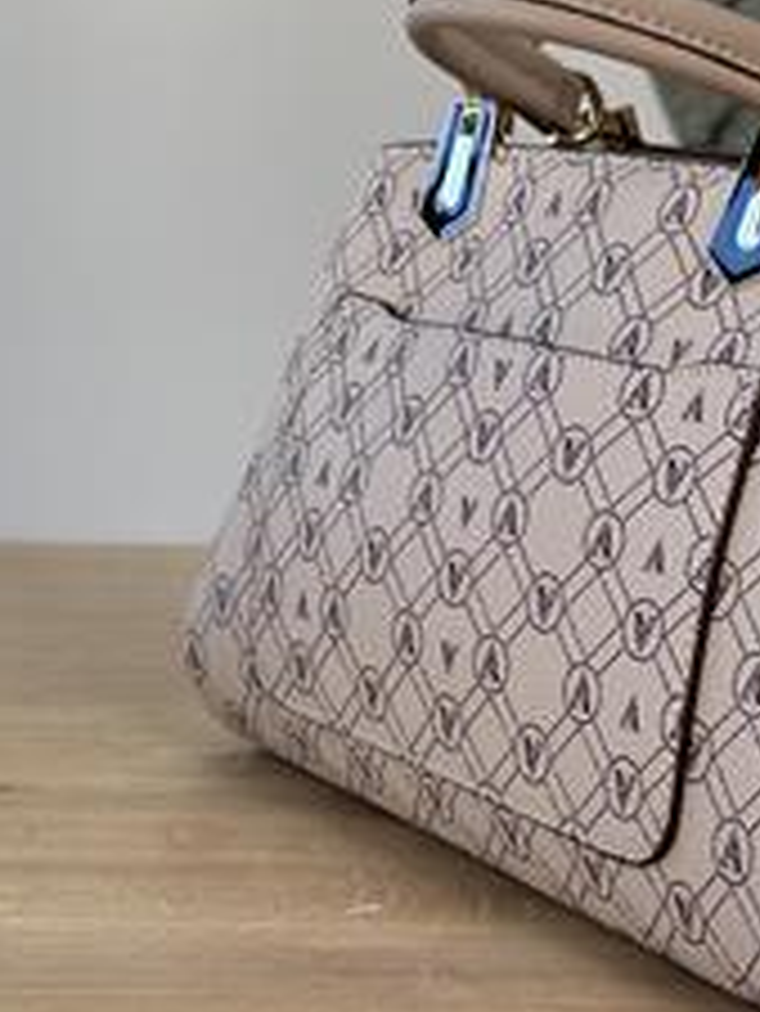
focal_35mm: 88
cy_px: 160
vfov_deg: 21.9
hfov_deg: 16.8
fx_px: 2574
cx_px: 432
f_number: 1.78
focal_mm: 6.86
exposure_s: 1/324
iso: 64
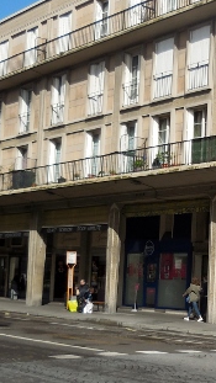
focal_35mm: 74
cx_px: 215
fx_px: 753
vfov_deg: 28.6
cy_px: 201
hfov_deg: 16.0
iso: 125
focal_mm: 5.9
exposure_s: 1/1600
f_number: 3.7
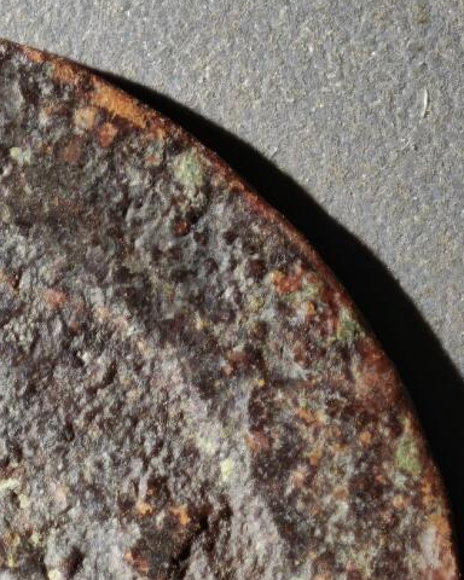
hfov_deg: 3.9
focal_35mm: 392
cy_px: 616
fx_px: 6729
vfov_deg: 4.9
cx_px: -260
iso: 200
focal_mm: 9
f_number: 2
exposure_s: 1/100
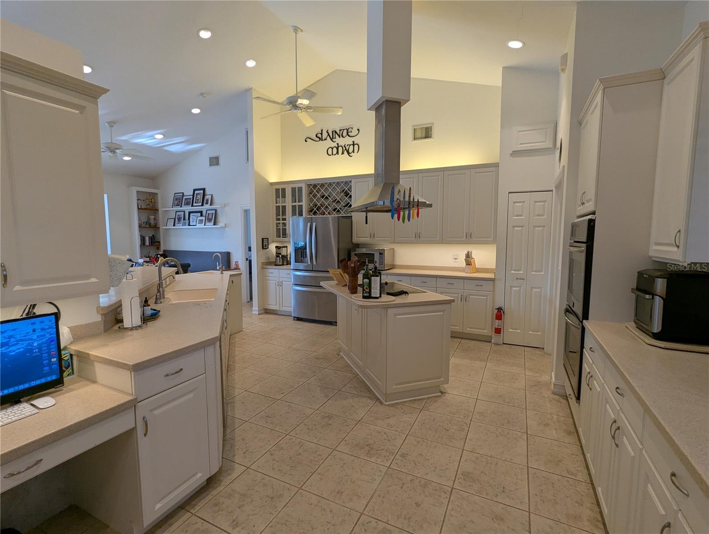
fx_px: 328
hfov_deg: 94.4
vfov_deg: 78.2
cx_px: 354
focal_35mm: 16
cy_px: 267
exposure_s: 1/60
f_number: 2.2
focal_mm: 2.35
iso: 96
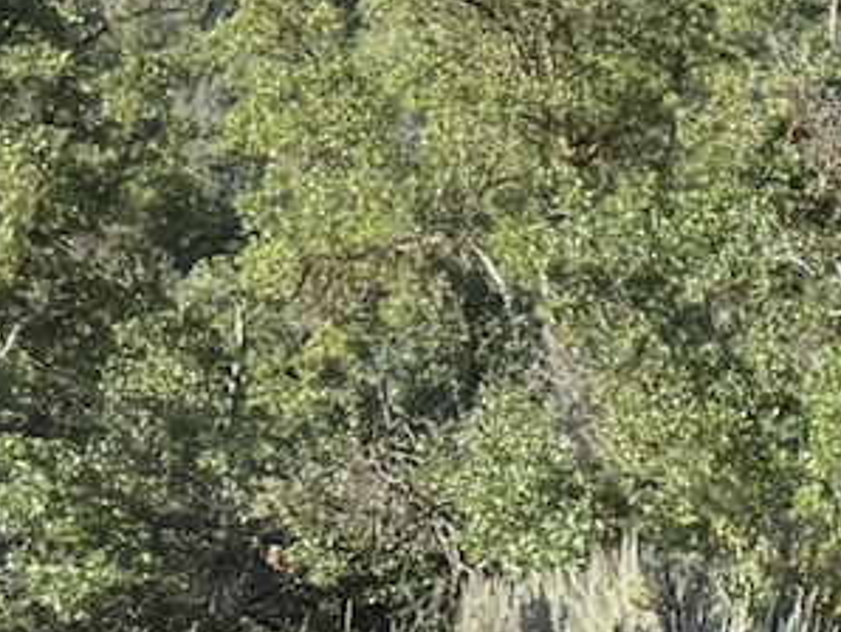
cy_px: 793
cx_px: 2176
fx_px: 3915
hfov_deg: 10.2
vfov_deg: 9.1
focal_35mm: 161
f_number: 1.78
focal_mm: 6.76
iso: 80
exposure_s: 1/1437
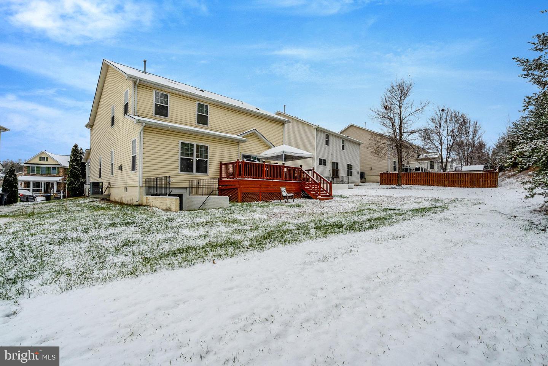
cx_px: 274
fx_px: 244
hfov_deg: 96.7
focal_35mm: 16
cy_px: 183
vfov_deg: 73.7
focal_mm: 16
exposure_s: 1/2000
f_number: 8
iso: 1250
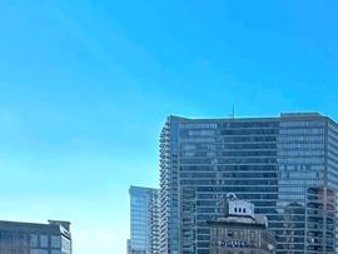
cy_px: 319
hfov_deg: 27.1
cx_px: 488
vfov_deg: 24.5
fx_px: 518
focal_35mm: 53
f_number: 2.2
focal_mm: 2.22
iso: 50
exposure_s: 1/587
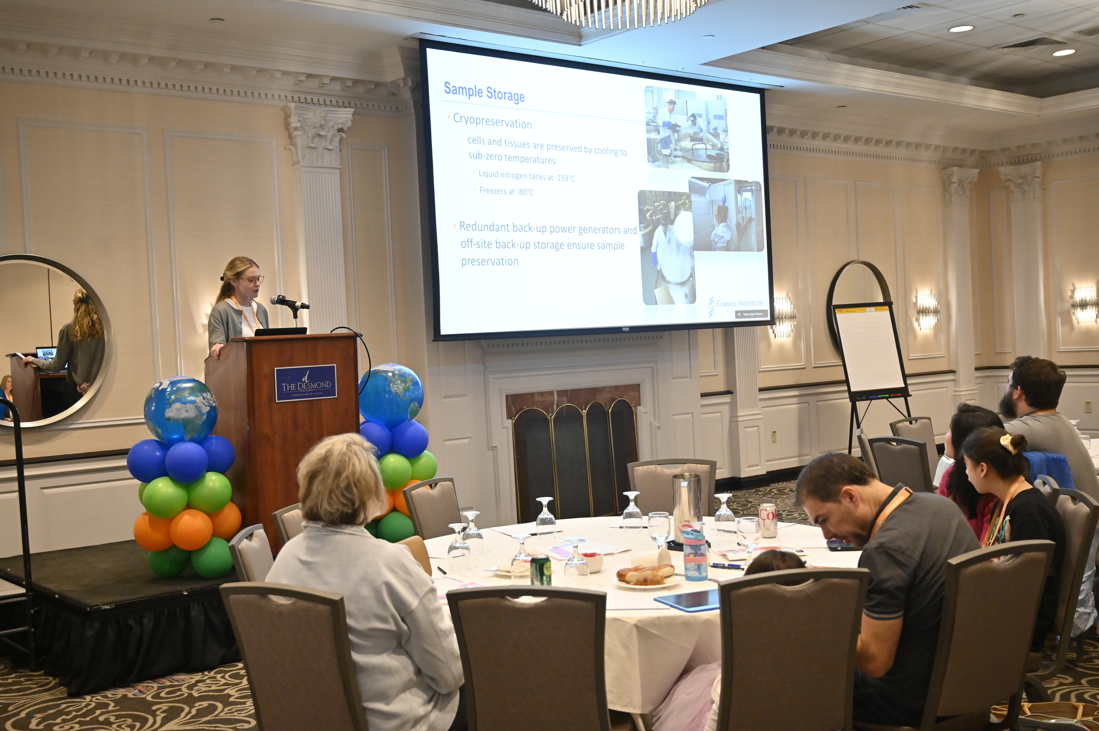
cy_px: 366
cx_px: 550
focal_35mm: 38
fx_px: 1159
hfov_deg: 50.7
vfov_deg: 35.0
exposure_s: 1/200
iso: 4000
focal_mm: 38
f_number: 4
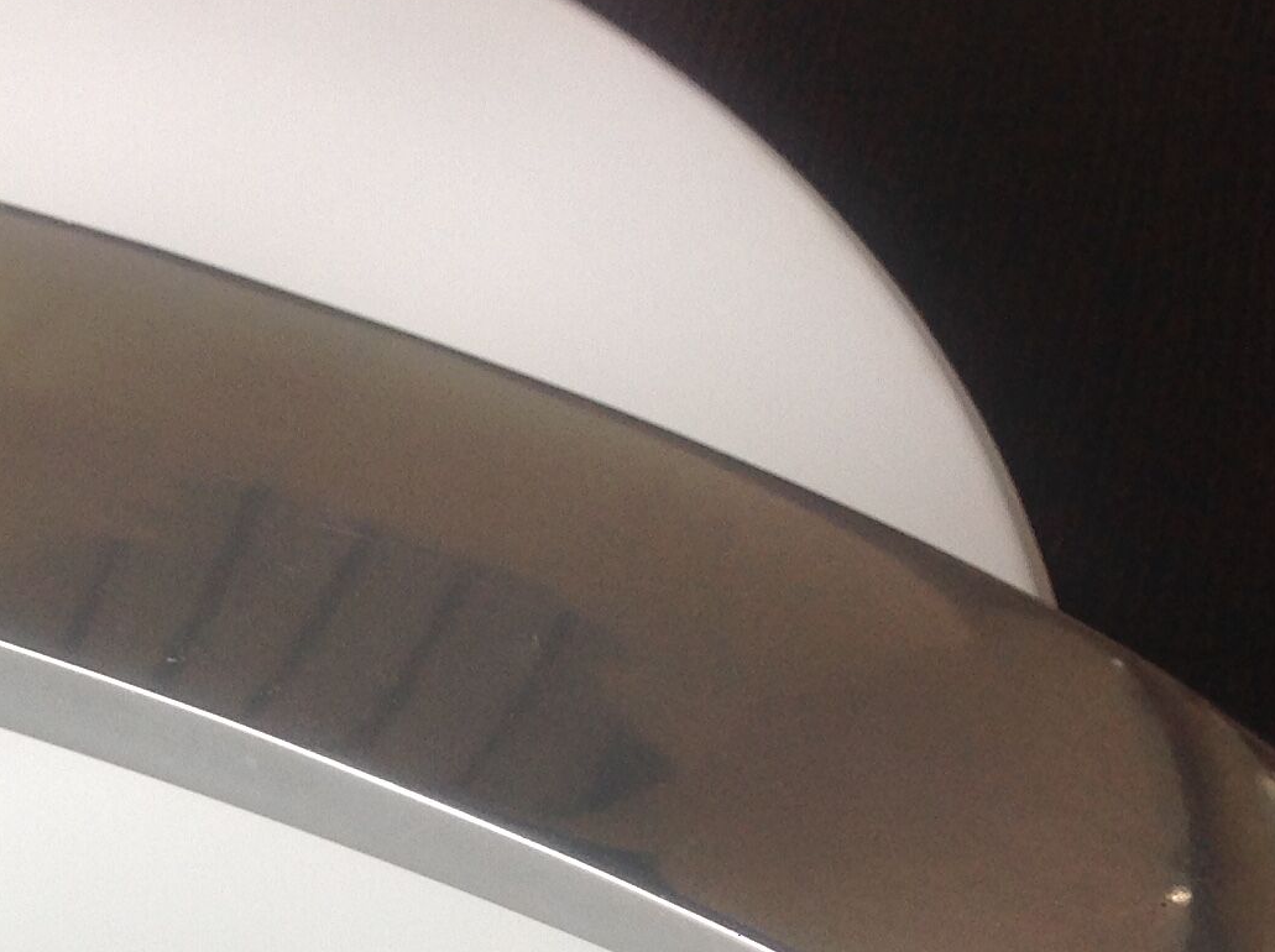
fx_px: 3236
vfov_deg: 16.1
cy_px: 1140
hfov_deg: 22.0
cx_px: 252
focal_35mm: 88
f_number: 2.4
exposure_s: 1/40
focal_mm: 4.28
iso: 64
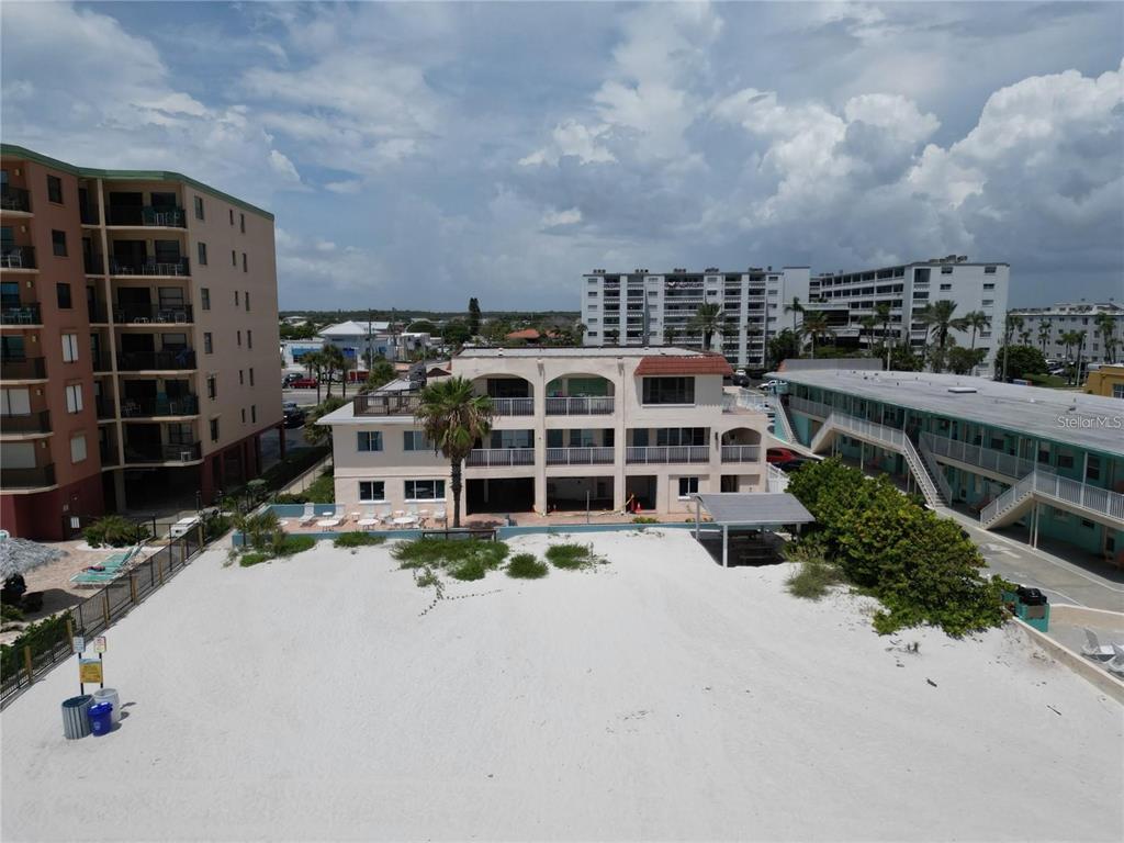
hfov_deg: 71.6
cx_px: 562
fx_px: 779
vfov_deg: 56.8
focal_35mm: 24
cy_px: 422
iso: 100
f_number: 1.7
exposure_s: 1/8000
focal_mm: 6.72
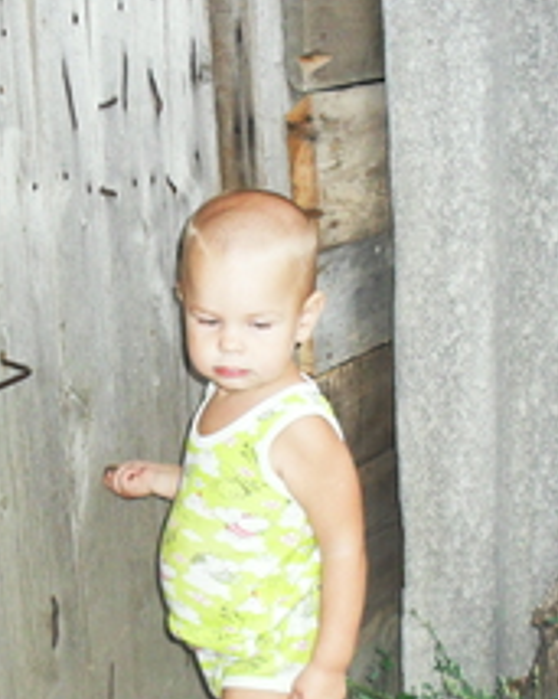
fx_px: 1487
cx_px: 245
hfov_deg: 21.2
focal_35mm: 72
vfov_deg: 26.2
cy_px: 506
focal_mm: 6.3
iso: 200
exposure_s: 1/45
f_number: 3.2
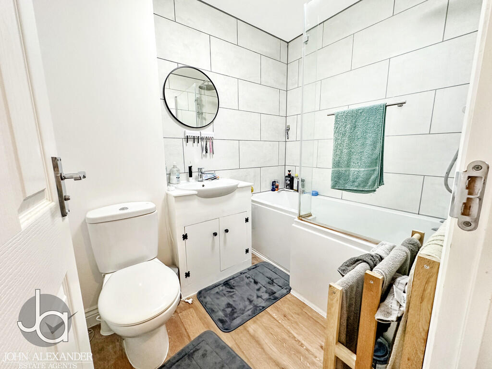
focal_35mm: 14
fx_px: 199
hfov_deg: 102.1
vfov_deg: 85.7
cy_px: 184
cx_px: 246
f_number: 2.2
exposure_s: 1/100
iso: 320
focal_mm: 2.22
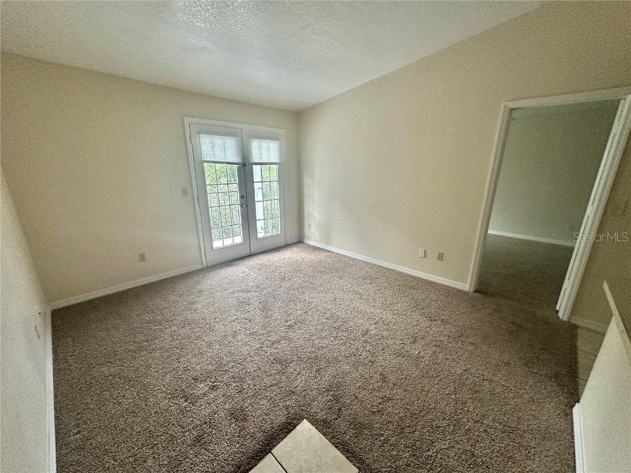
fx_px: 255
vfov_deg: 85.7
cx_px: 316
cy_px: 236
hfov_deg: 102.1
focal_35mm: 14
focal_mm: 2.22
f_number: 2.2
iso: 250
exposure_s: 1/99
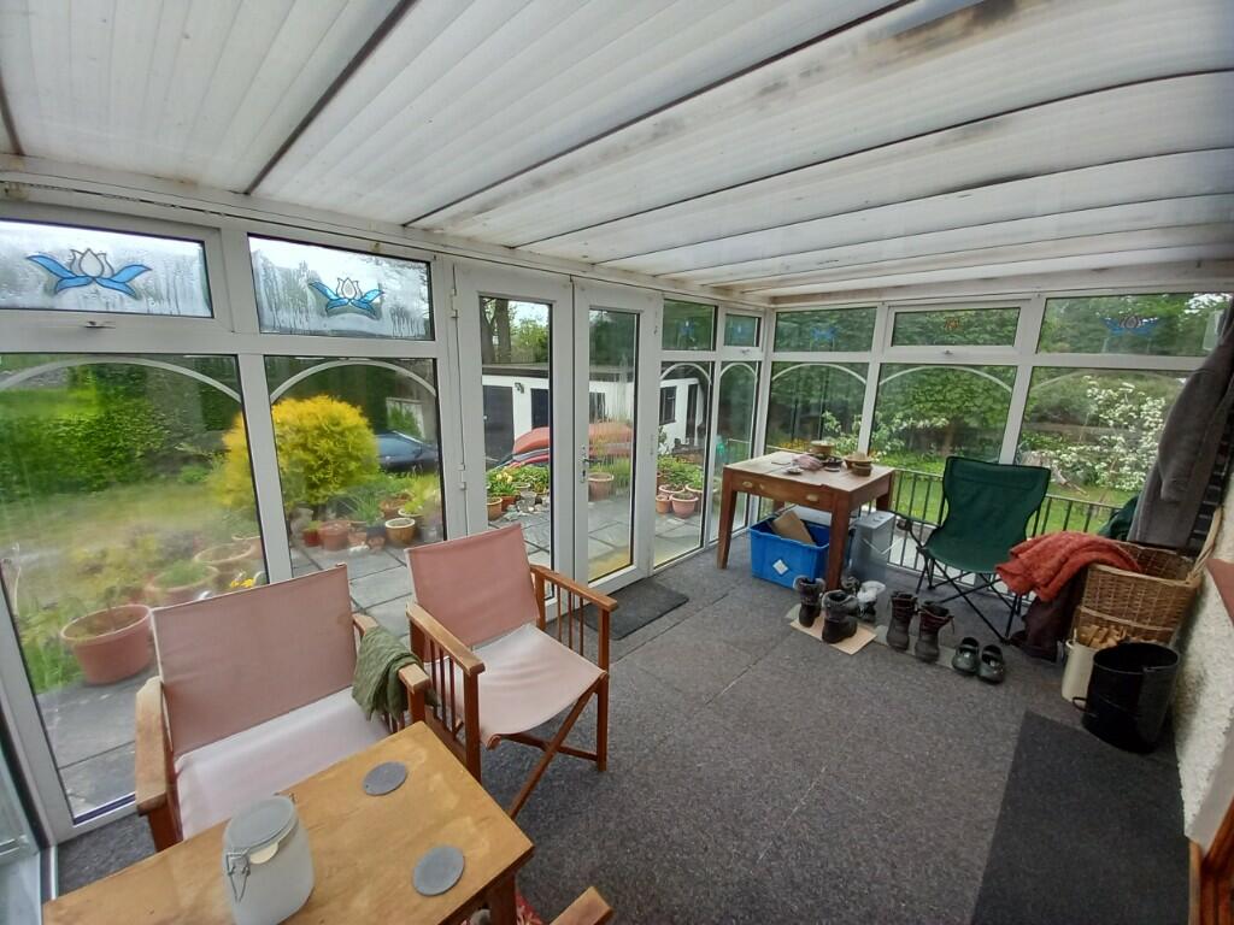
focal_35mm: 13
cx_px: 617
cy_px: 462
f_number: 2.2
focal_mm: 1.13
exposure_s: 1/100
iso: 50
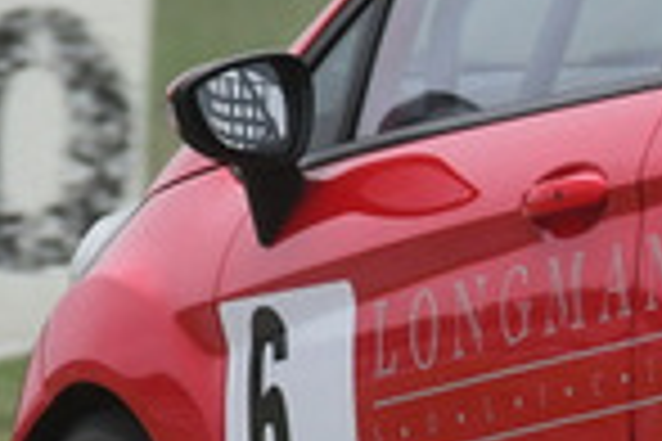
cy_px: 302
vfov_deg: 0.3
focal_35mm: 4089
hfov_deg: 0.5
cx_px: 599
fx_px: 75186
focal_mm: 500
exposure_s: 1/640
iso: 640
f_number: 10
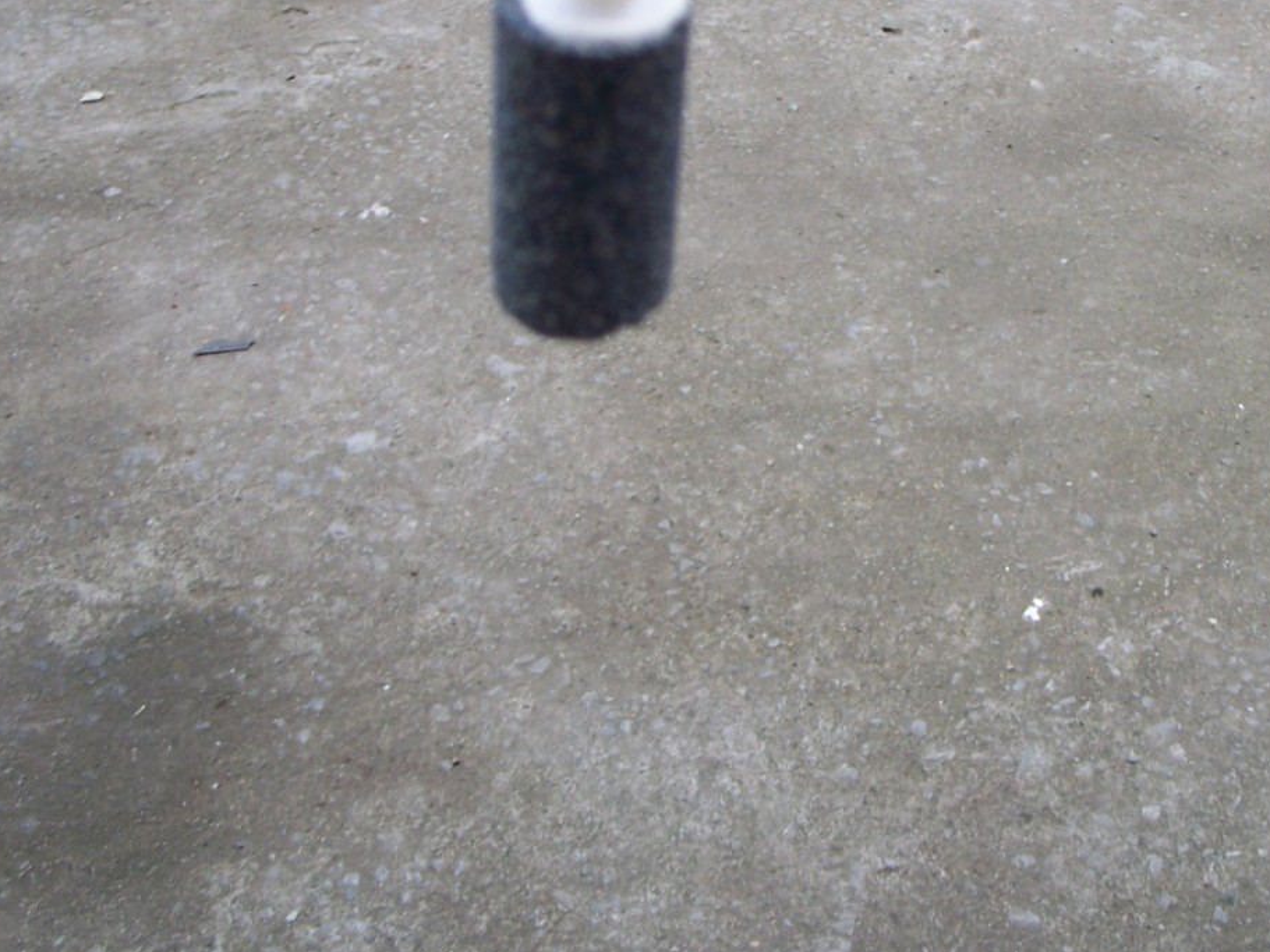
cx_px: 799
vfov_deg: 22.3
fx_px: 2384
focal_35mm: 65
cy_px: 210
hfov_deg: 29.7
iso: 64
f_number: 2.8
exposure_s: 1/100
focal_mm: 7.8
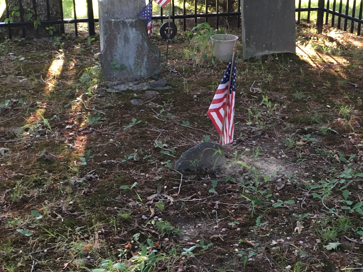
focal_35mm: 62
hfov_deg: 30.9
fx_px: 650
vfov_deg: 23.6
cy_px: 162
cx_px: 248
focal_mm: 4.15
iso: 64
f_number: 2.2
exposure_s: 1/30
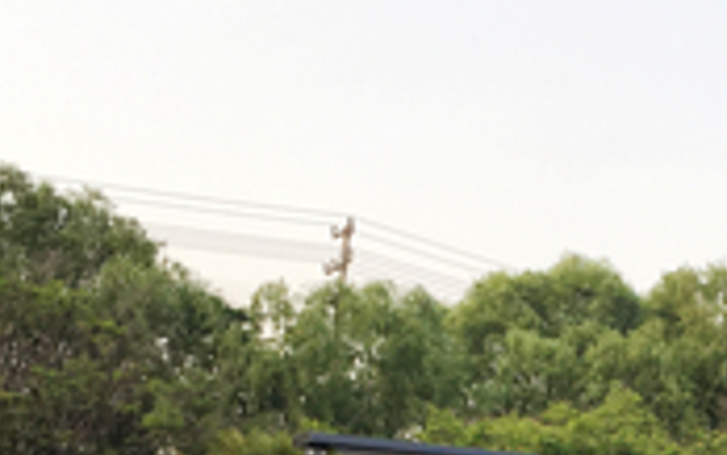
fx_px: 2102
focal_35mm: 106
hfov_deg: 19.1
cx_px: 719
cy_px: 856
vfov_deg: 11.4
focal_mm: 4.15
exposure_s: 1/102
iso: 25
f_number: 2.2
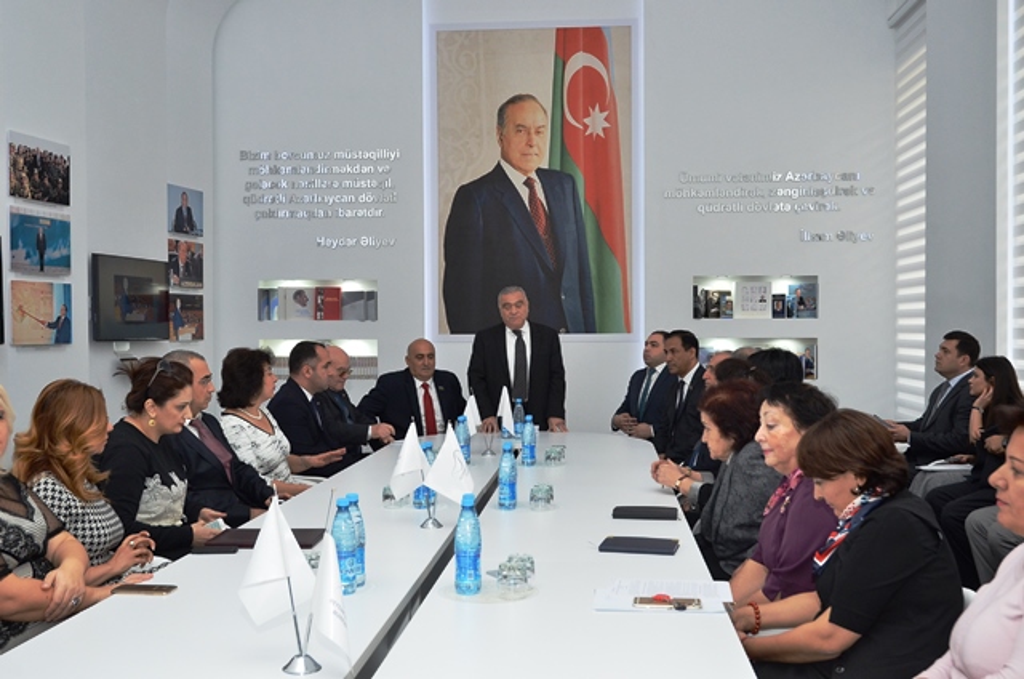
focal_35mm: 38
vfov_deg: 35.3
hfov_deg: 51.4
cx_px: 512
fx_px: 1065
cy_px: 340
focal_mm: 25
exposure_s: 1/125
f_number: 8
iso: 800
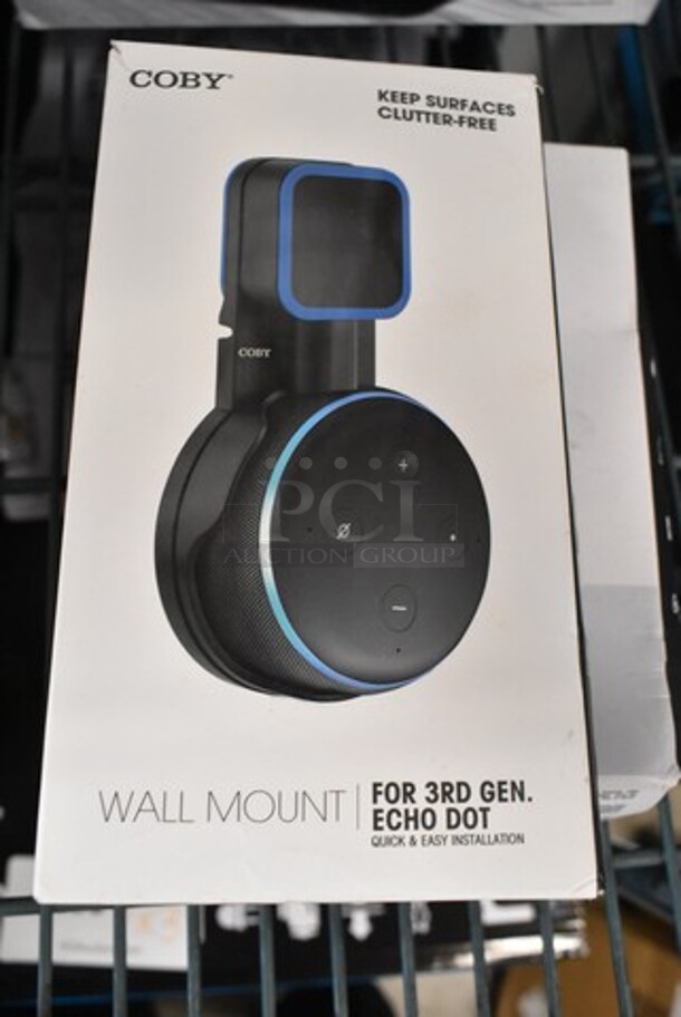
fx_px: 849
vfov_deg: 61.9
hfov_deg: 43.7
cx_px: 340
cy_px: 508
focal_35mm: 30
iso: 4000
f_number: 5.6
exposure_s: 1/125
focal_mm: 20
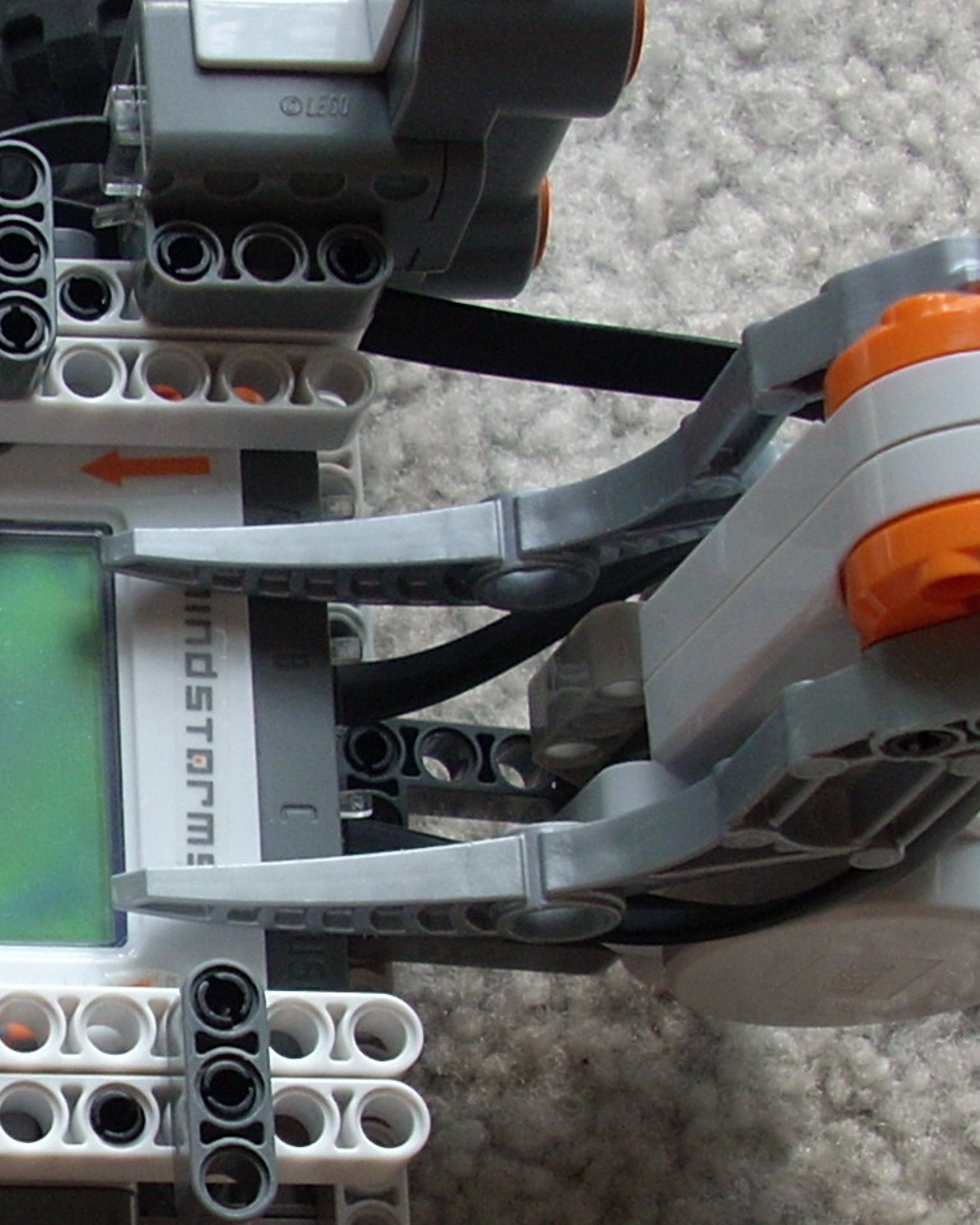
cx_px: -263
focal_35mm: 98
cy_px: 877
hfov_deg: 15.1
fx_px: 3551
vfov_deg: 19.5
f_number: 2.8
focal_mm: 6.2
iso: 73
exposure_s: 1/30
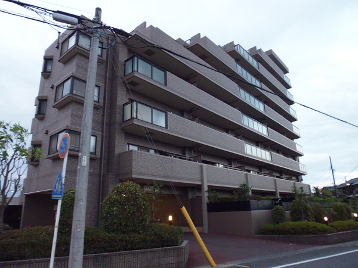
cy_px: 134
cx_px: 179
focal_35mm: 24
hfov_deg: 71.6
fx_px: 248
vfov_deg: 56.8
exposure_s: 1/60
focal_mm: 4.3
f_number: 2.8
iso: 320
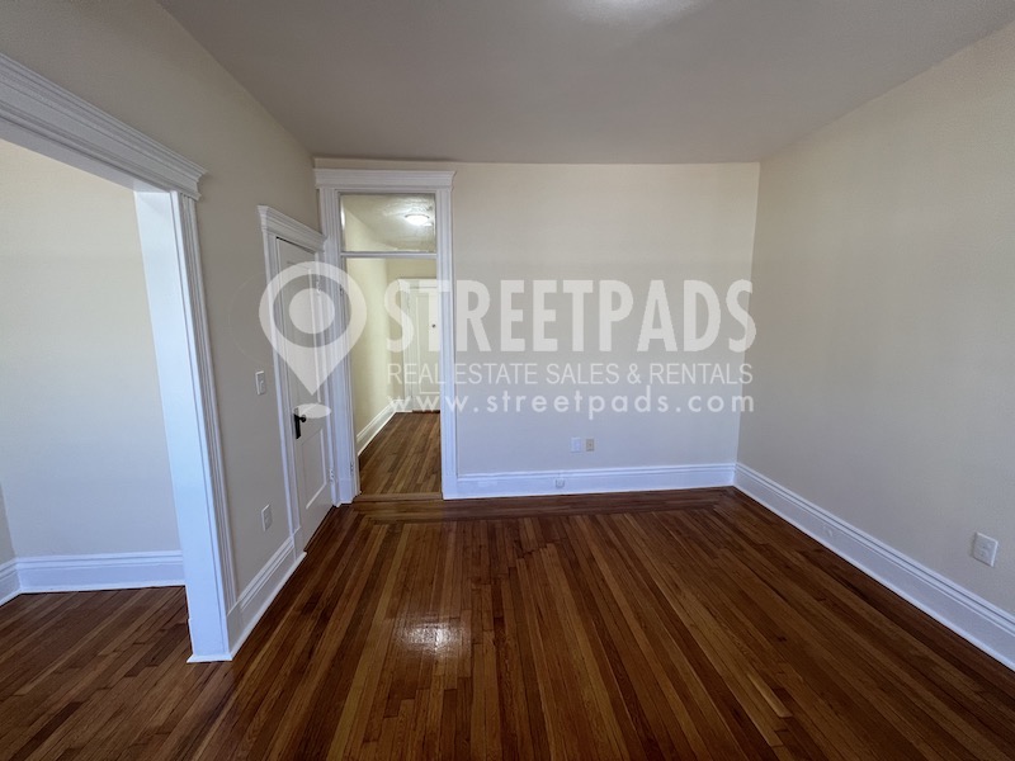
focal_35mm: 13
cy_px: 380
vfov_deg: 89.9
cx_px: 508
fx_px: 381
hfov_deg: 106.2
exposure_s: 1/120
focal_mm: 1.57
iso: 100
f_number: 1.8
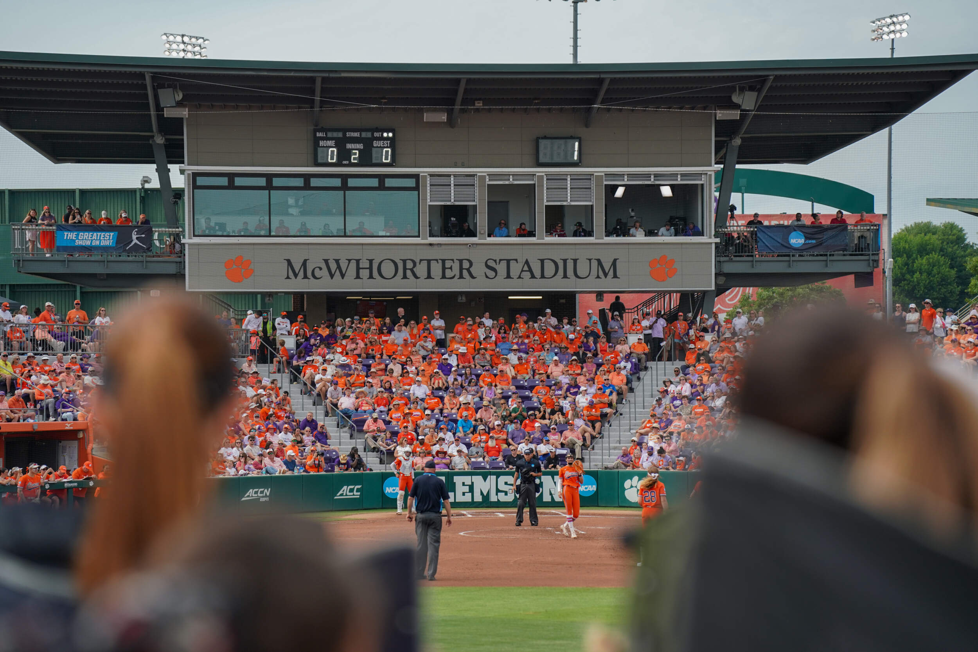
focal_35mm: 105
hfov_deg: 19.5
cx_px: 489
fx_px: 2852
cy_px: 326
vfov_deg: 13.0
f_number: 3.2
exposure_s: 1/2500
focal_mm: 105
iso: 400
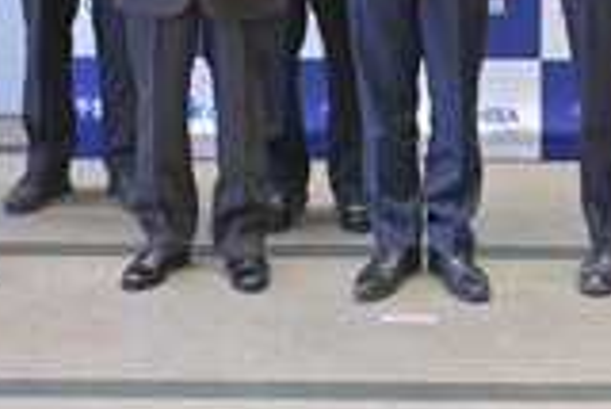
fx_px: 2038
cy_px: -164
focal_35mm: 120
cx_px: 428
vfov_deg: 11.1
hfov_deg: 17.0
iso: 1600
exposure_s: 1/80
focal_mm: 40
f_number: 4
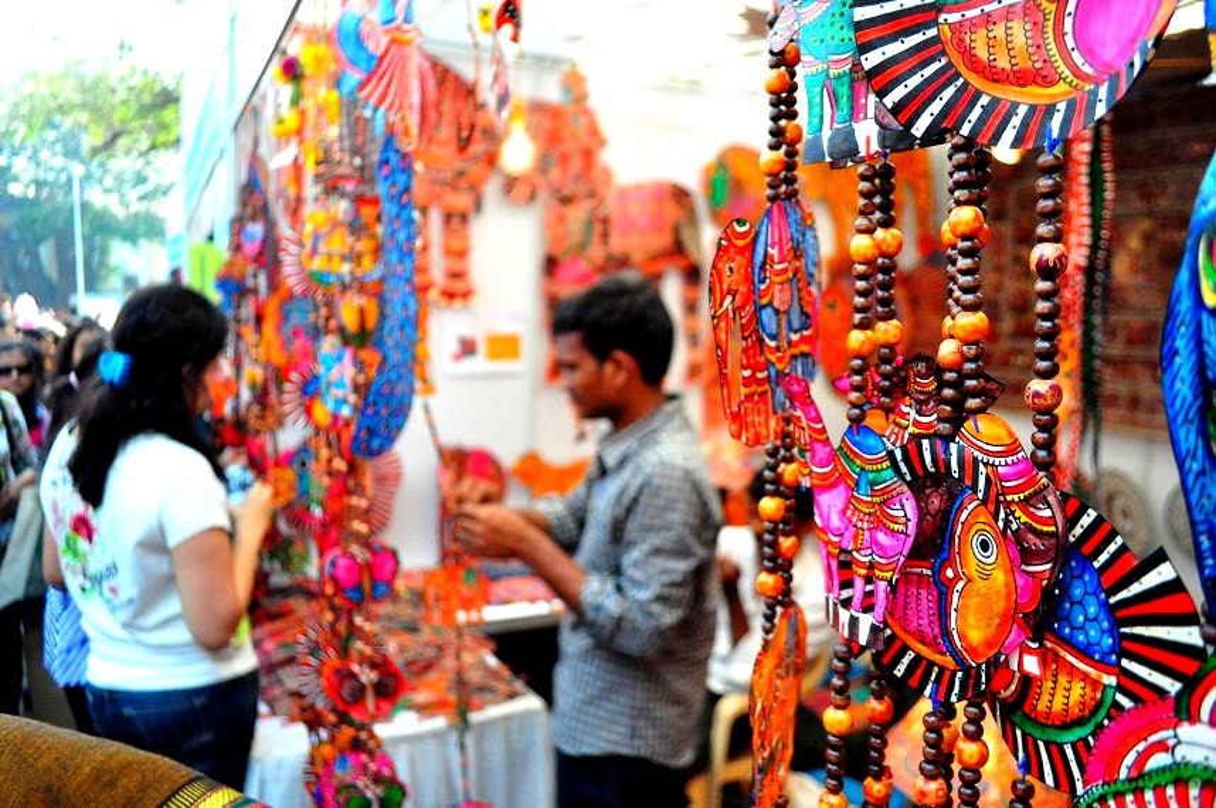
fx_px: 911
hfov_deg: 67.4
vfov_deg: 47.8
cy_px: 404
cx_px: 608
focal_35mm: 27
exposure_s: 1/1600
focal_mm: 18
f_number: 3.5
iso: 3200
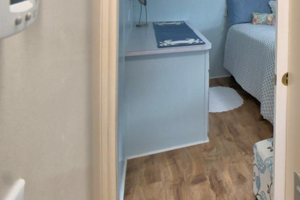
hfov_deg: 40.5
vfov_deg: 33.2
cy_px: -8
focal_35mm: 36
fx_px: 300
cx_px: 345
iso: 400
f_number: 4.5
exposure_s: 1/60
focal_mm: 10
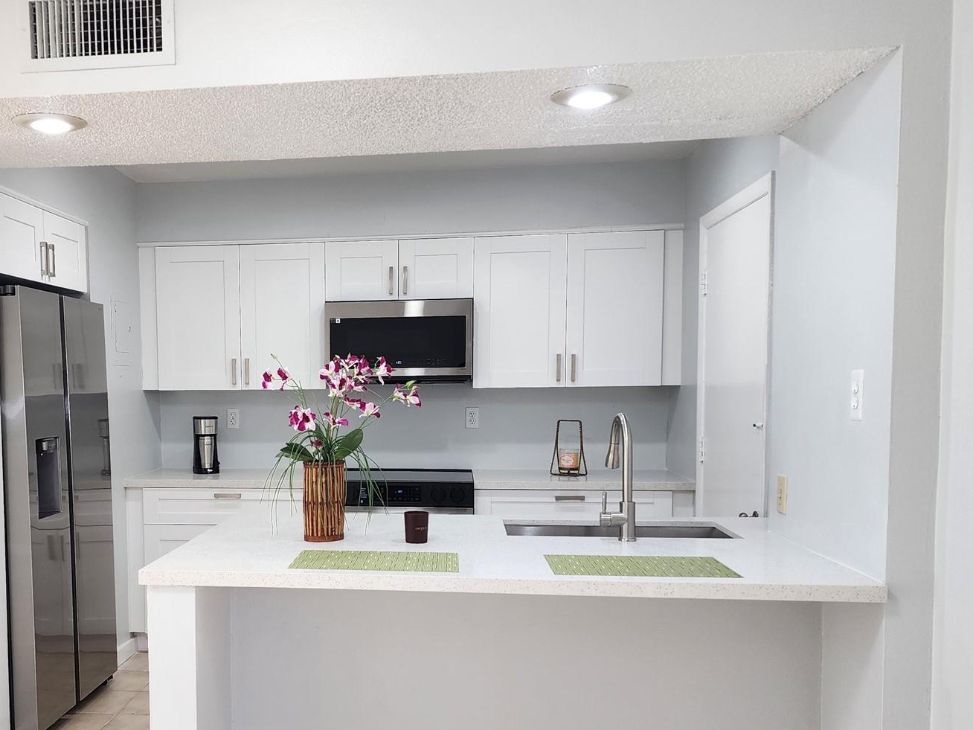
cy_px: 443
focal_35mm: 36
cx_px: 318
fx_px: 1012
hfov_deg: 50.4
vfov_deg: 39.5
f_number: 1.8
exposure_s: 1/180
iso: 125
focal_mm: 6.4
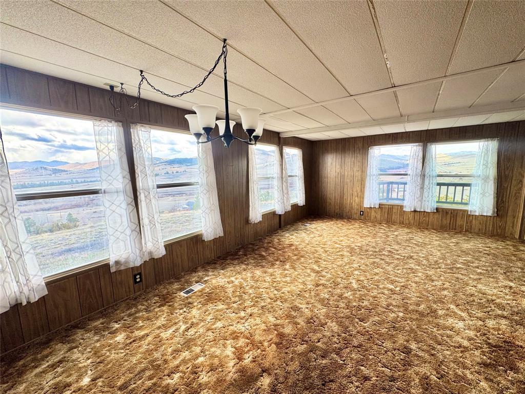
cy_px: 197
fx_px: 212
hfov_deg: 102.1
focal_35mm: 14
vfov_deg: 85.7
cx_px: 262
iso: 40
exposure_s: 1/99
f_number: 2.2
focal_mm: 2.22
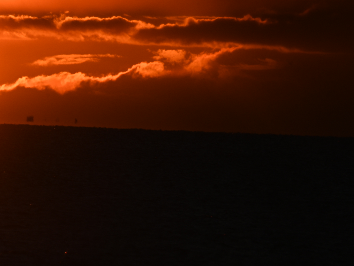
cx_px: -79
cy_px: 110
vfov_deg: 1.3
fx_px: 12098
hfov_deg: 1.7
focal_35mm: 1183
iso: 100
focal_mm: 500
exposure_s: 1/500
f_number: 16
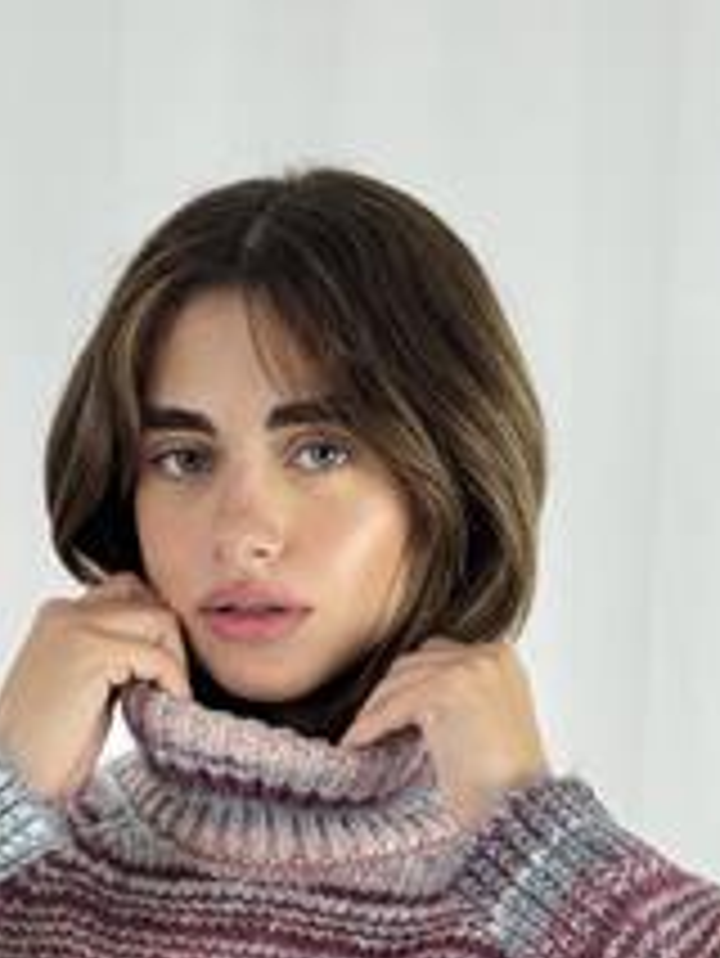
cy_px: 906
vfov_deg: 16.1
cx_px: 392
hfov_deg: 12.4
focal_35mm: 120
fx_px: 3325
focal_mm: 6.76
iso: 80
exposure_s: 1/100
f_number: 1.78
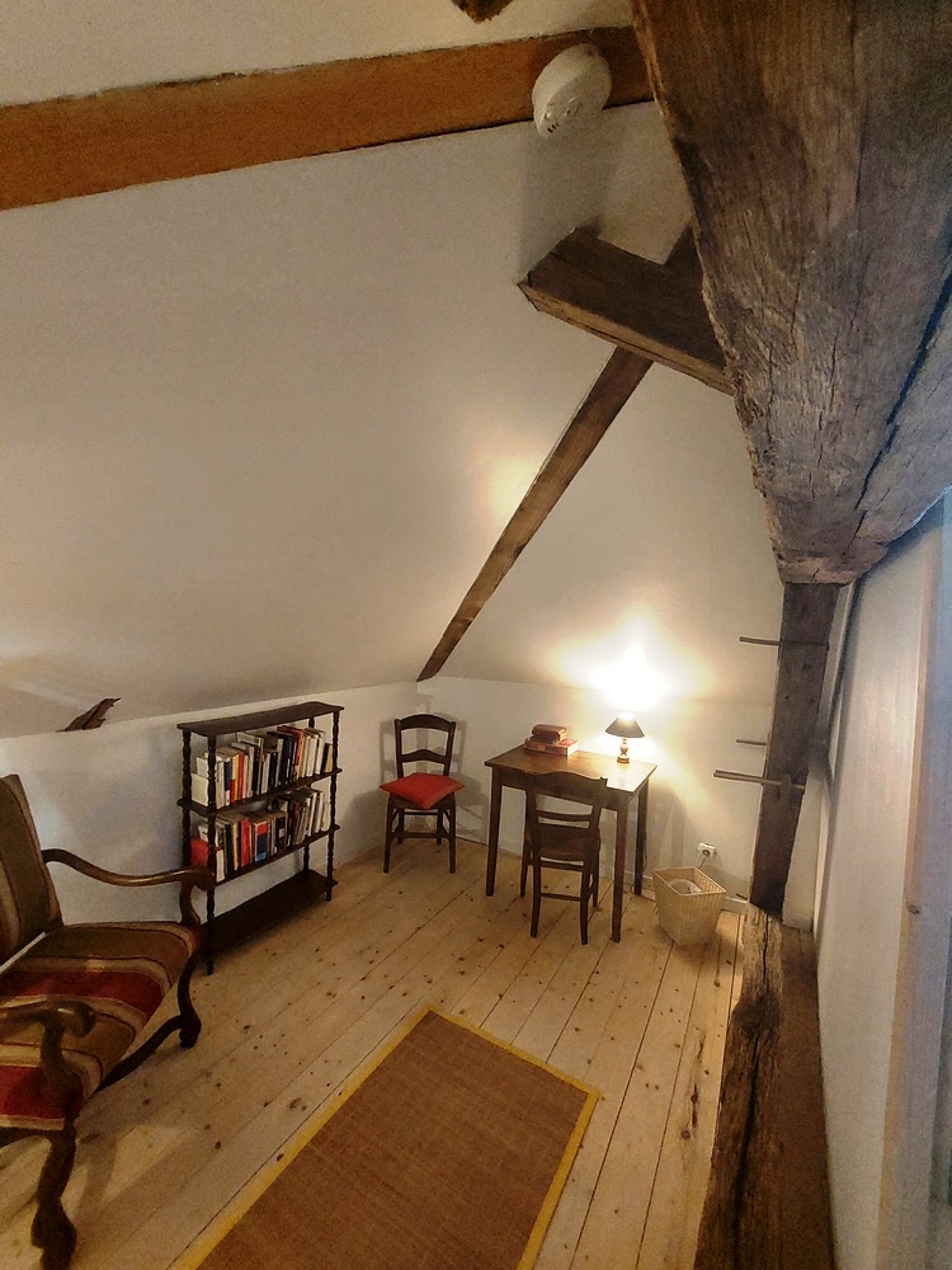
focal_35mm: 13
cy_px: 635
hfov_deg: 89.9
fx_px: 477
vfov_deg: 106.2
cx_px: 476
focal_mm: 1.74
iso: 400
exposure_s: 1/24
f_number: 2.2
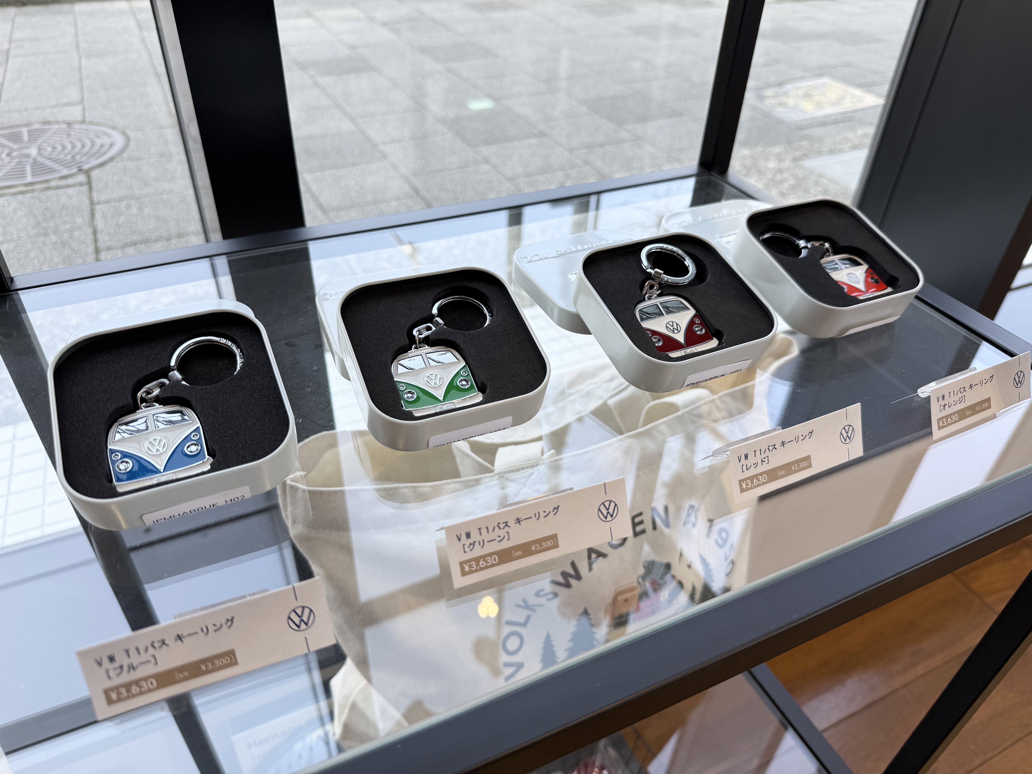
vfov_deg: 56.8
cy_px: 387
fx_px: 716
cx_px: 516
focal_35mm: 24
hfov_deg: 71.6
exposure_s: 1/532
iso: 80
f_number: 1.78
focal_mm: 6.76
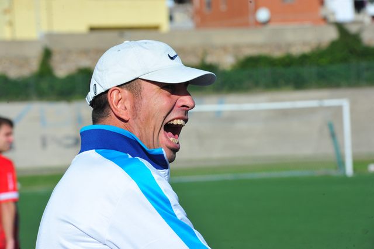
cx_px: 187
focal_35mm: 200
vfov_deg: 6.9
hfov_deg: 10.3
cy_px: 124
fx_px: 2077
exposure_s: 1/1250
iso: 1000
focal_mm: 200
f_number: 14
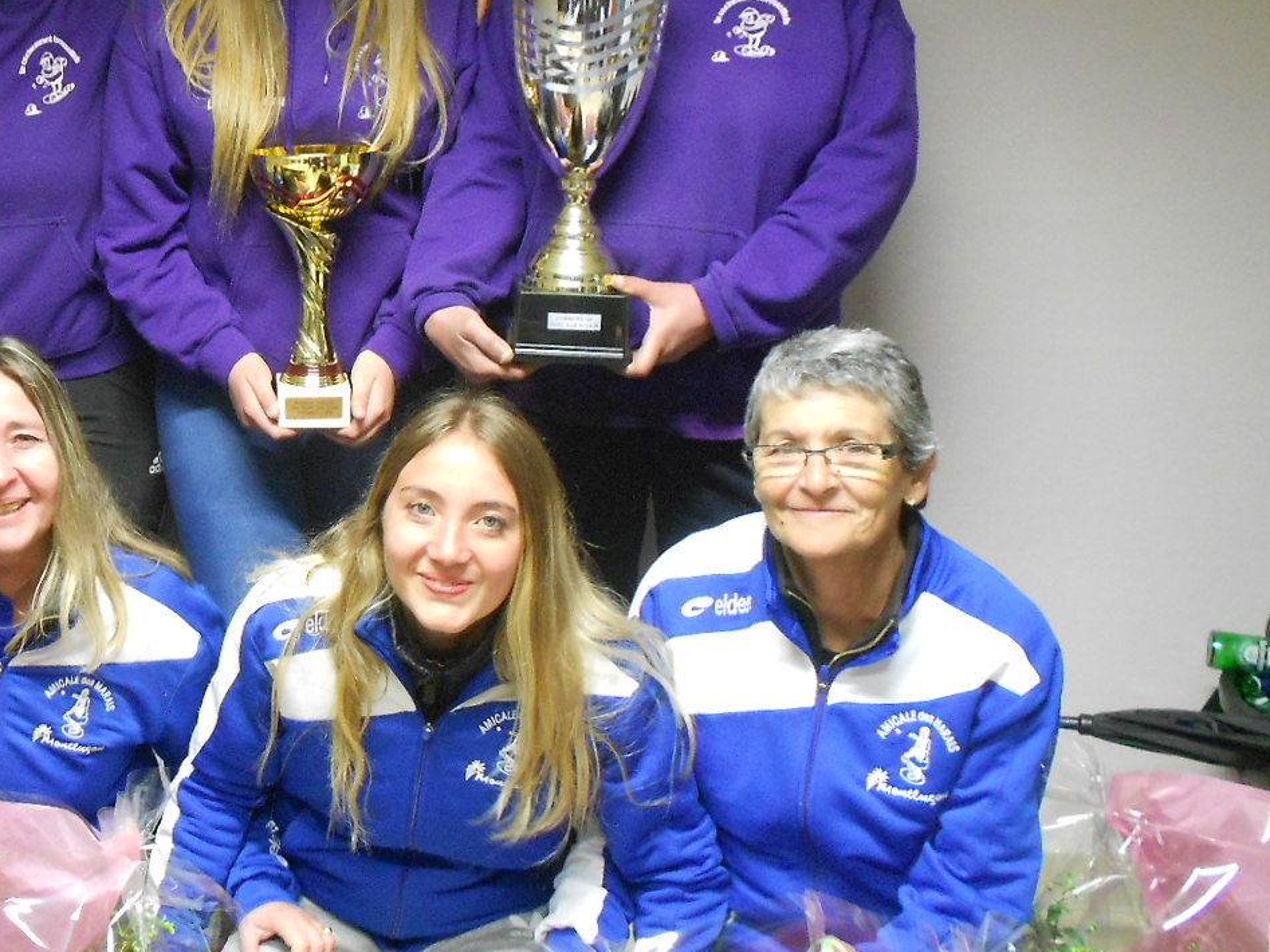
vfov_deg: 29.6
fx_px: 1797
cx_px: 235
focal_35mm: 49
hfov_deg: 37.4
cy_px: 425
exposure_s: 1/20
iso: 400
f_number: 3.4
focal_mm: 5.3
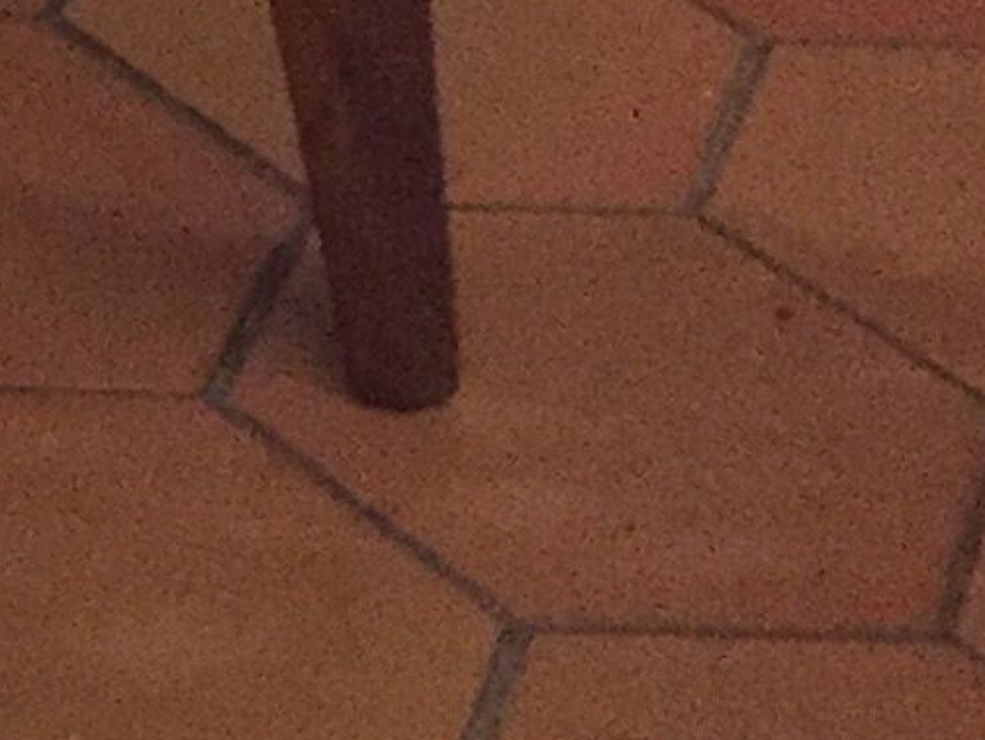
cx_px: -1375
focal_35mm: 188
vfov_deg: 7.0
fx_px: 5353
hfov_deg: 9.4
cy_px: -1535
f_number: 2.2
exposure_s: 1/17
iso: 400
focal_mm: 4.15
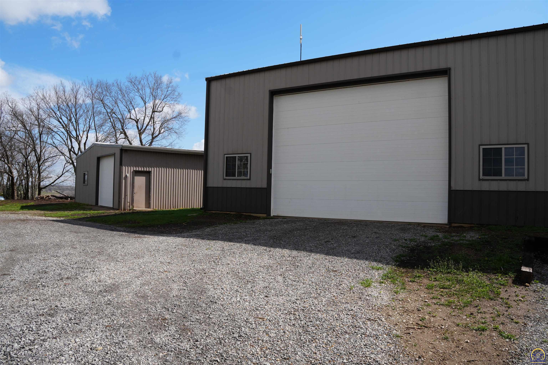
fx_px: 411
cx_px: 274
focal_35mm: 27
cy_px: 182
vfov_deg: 47.9
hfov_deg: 67.4
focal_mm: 18
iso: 100
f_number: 10
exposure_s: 1/200
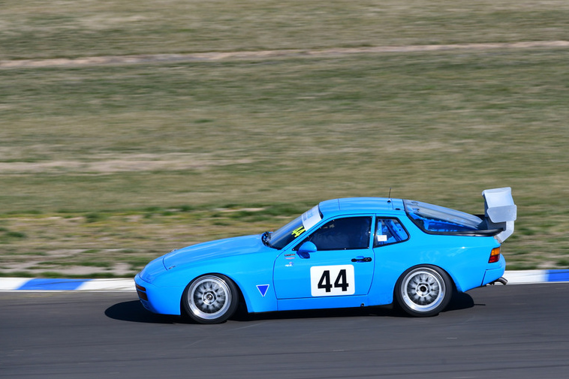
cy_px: 182
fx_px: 6510
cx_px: 300
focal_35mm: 412
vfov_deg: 3.3
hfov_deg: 5.0
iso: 200
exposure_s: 1/250
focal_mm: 260
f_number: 13
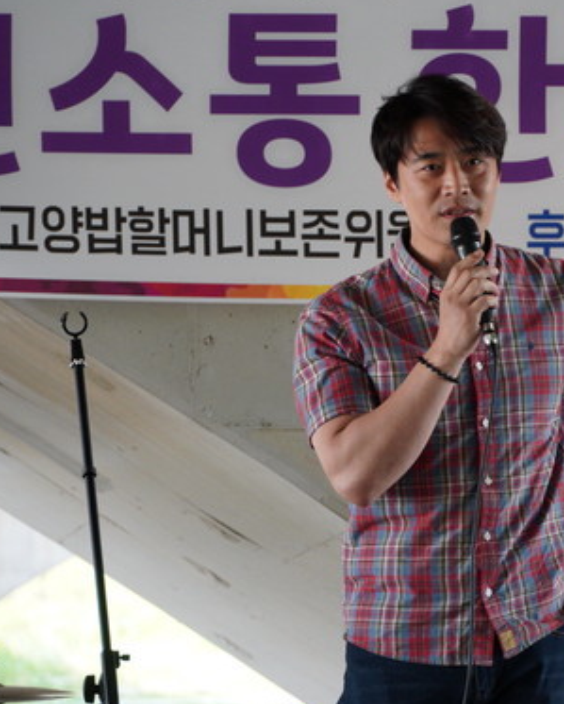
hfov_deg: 6.0
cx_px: 436
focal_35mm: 258
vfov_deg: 7.5
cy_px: 338
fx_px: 5377
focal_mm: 114
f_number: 5.6
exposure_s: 1/200
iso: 1250
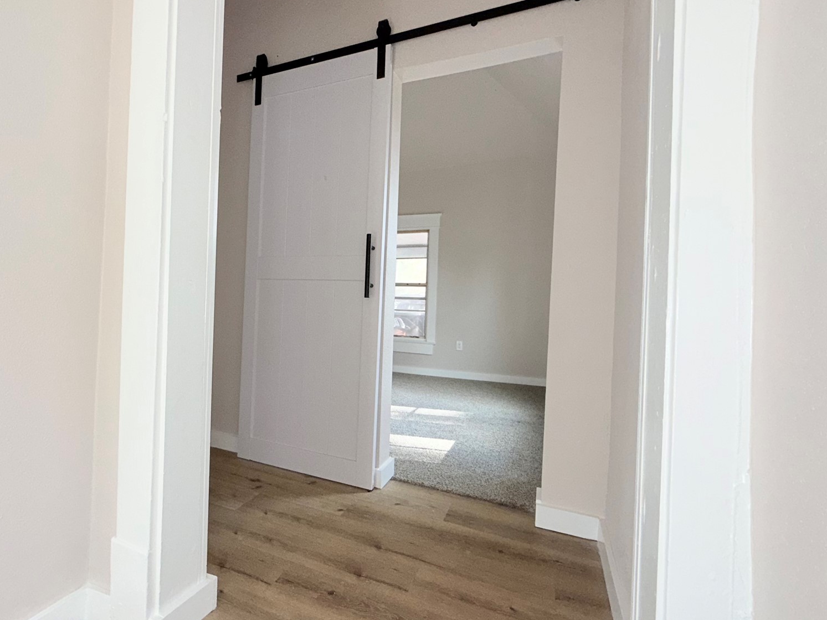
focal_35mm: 18
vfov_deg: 71.6
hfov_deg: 86.9
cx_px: 341
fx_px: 430
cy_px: 307
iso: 80
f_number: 2.2
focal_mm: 2.22
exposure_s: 1/122
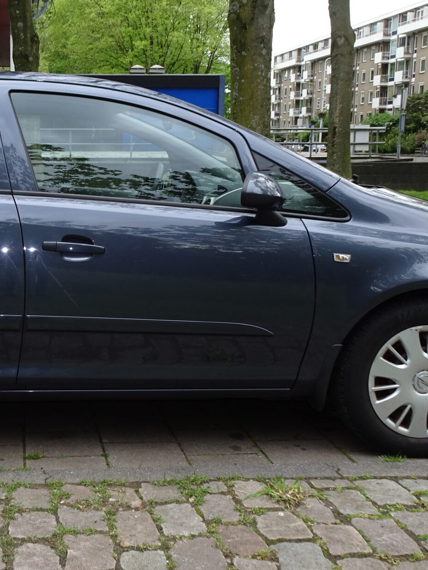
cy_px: 280
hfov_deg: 28.2
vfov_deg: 38.2
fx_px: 824
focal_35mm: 50
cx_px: 58
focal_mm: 4.1
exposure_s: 1/125
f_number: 3.5
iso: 80
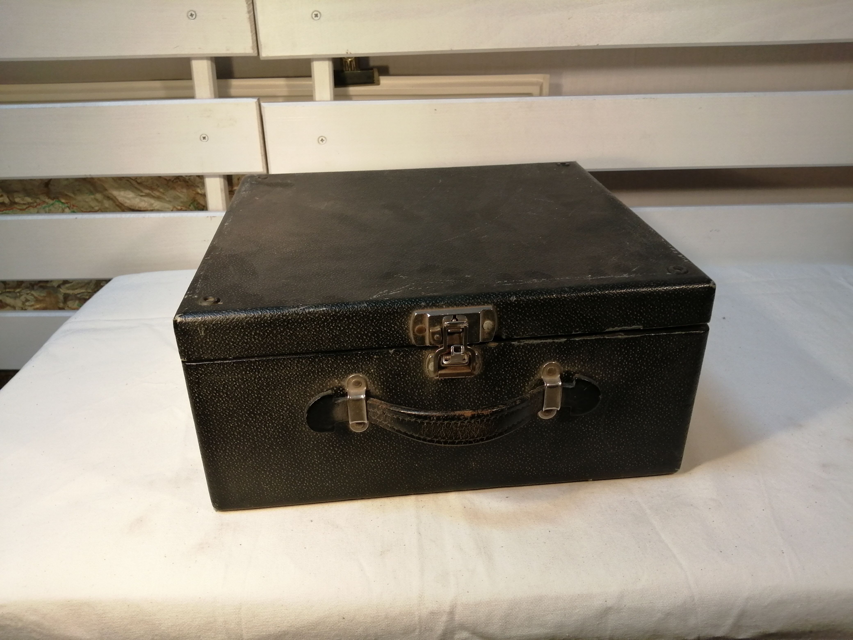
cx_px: 426
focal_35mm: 26
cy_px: 320
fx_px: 641
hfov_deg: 67.3
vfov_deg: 53.1
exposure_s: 1/100
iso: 64
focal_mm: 3.46
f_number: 1.8
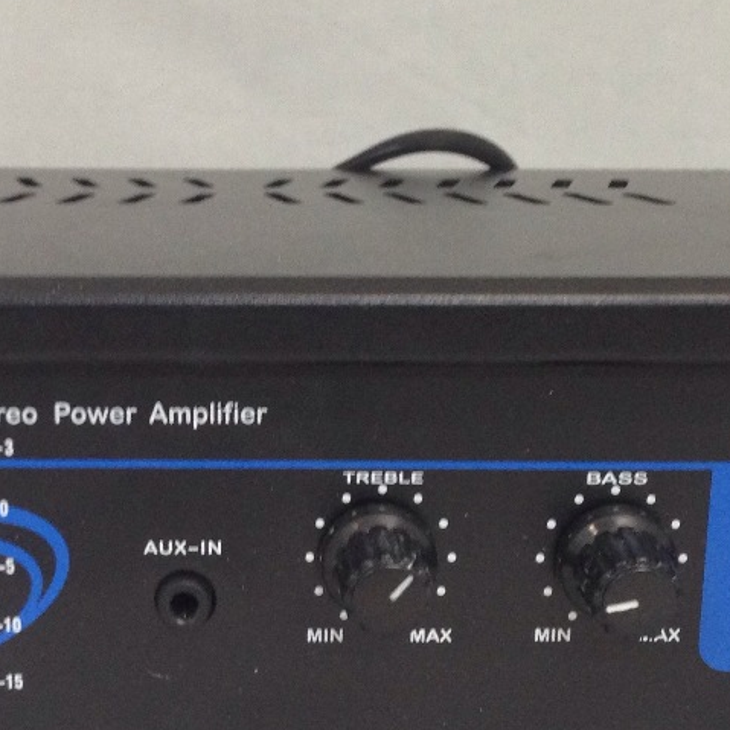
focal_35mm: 78
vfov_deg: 22.1
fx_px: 1861
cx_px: 216
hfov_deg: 22.1
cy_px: 474
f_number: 2.4
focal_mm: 4.12
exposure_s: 1/20
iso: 160
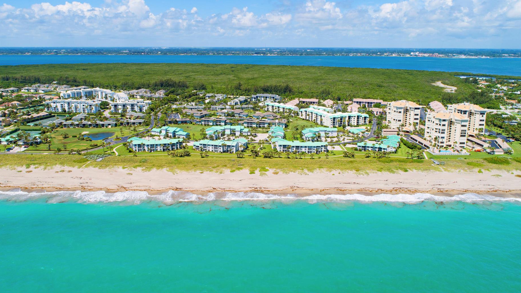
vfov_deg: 41.3
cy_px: 114
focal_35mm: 28
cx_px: 247
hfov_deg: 67.9
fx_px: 387
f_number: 5.6
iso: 100
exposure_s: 1/500
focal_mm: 8.8
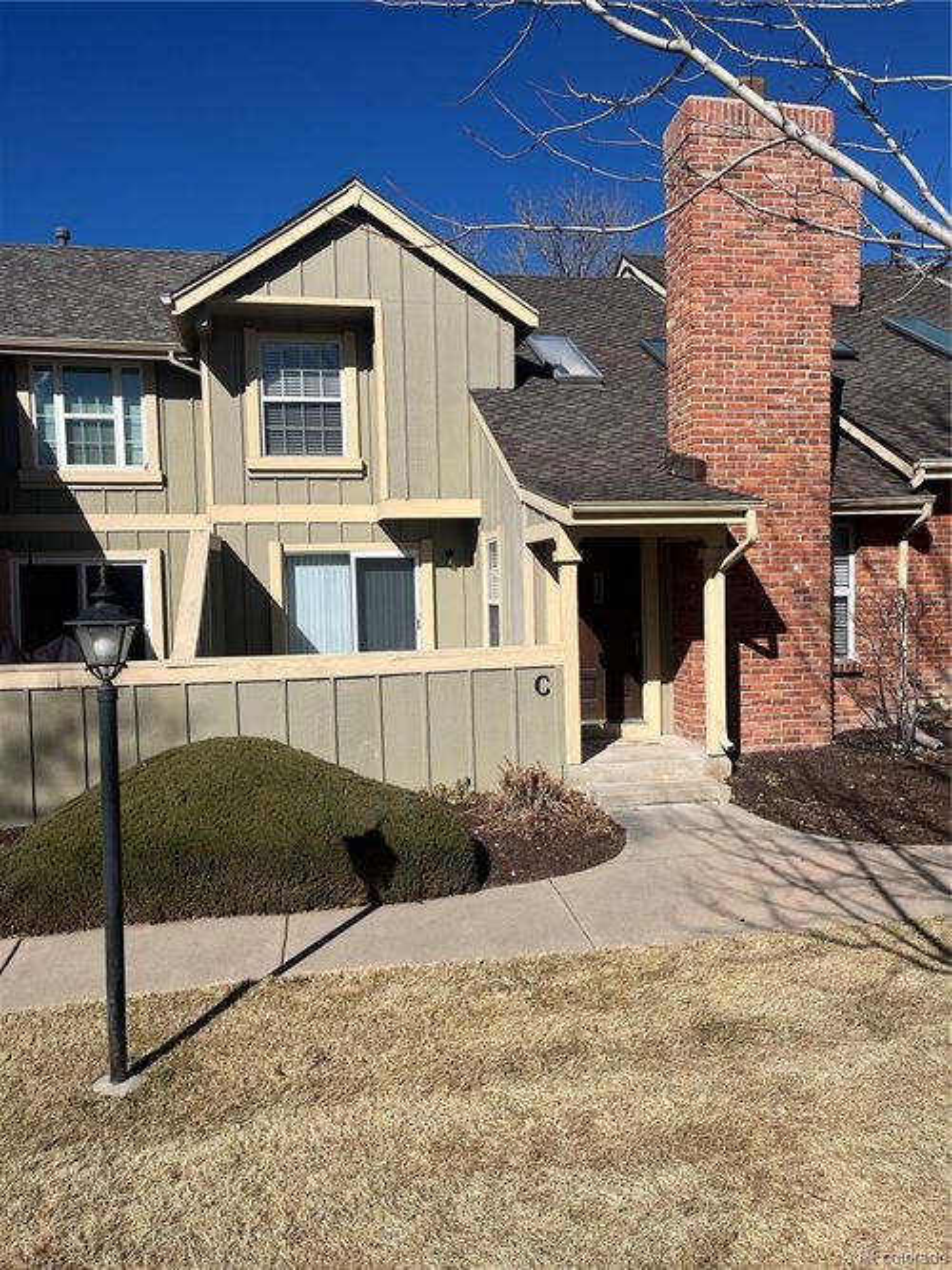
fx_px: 954
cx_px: 476
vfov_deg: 67.3
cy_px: 635
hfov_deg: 53.0
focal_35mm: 26
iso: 50
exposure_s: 1/5848
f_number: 1.6
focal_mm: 5.1
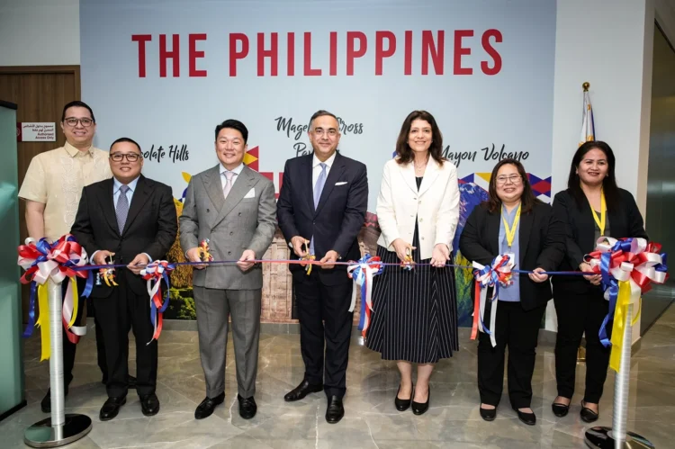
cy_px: 224
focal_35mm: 26
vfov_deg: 50.3
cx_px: 338
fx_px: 478
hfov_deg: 70.5
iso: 640
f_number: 5.6
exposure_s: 1/200
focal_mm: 25.5
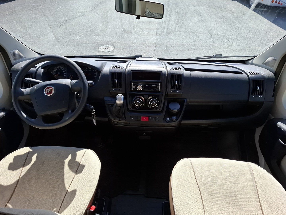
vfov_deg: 58.9
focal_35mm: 23
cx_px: 143
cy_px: 108
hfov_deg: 73.9
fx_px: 190
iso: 50
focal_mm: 5.54
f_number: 1.8
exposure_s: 1/1104
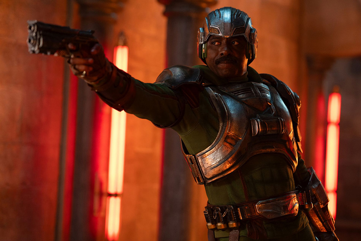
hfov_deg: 23.9
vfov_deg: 16.1
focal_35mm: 85
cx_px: 180
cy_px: 120
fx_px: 852
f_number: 2
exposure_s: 1/250
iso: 1600
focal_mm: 85
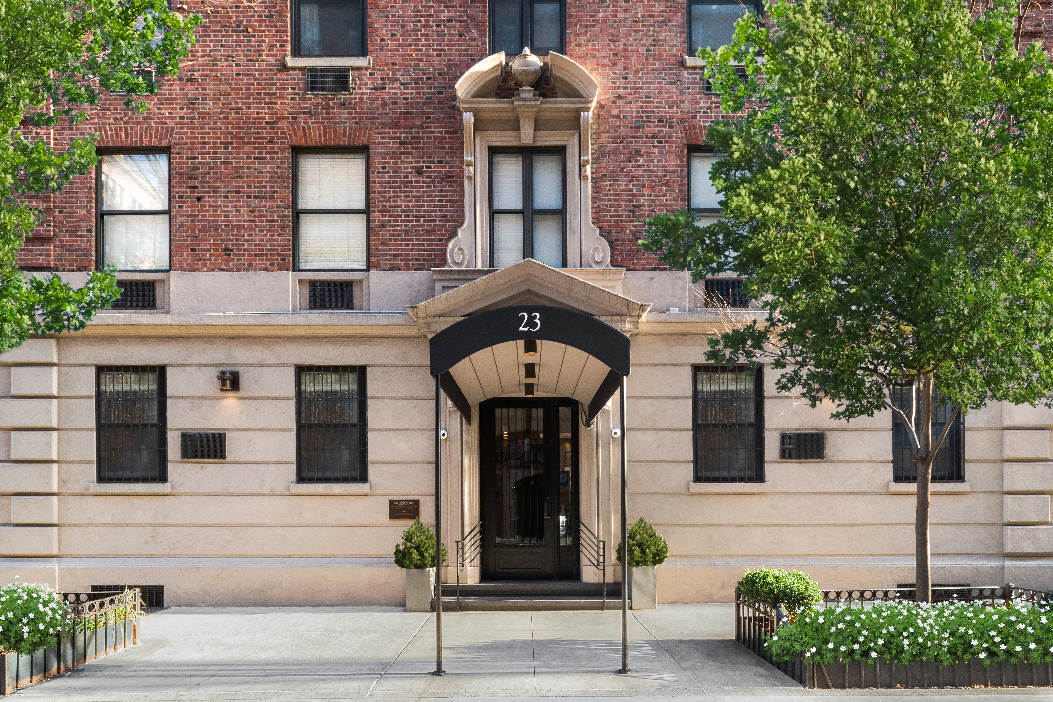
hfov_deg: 93.3
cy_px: 351
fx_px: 497
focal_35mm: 17
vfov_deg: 70.4
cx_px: 526
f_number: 22
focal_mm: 17
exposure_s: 1/10
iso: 640
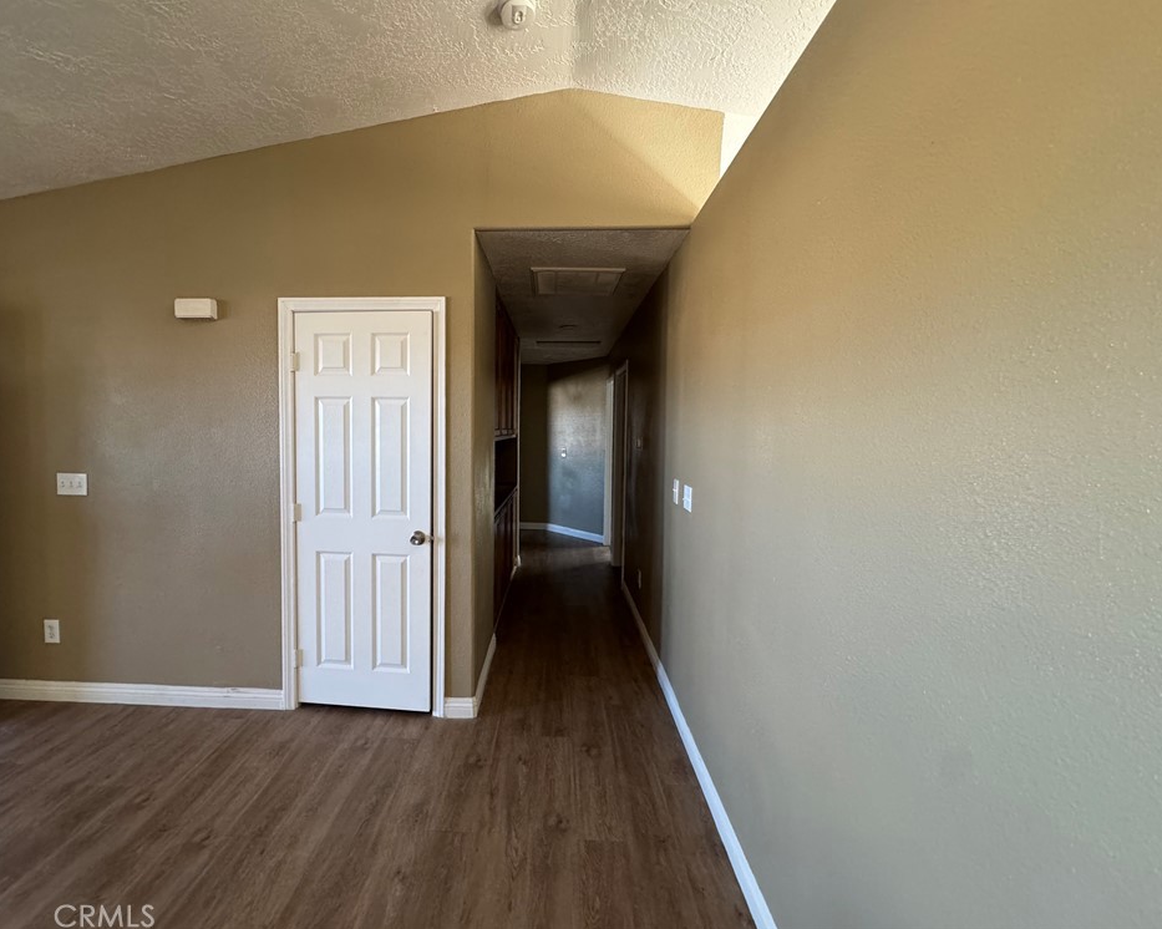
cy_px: 456
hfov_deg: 96.6
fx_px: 516
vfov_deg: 84.0
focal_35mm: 15
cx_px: 533
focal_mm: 2.22
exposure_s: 1/76
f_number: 2.2
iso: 320
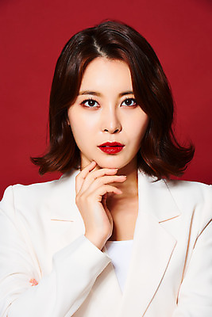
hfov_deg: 6.9
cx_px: 106
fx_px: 1765
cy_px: 158
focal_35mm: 200
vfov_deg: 10.3
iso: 100
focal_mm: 200
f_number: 16
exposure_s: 1/125
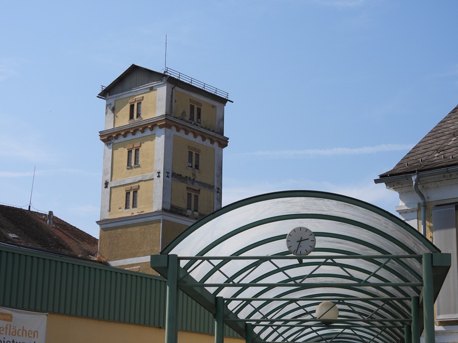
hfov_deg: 26.0
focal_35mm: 75
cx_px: 229
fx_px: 992
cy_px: 172
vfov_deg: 19.6
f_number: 4
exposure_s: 1/1600
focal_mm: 13.4
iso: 100
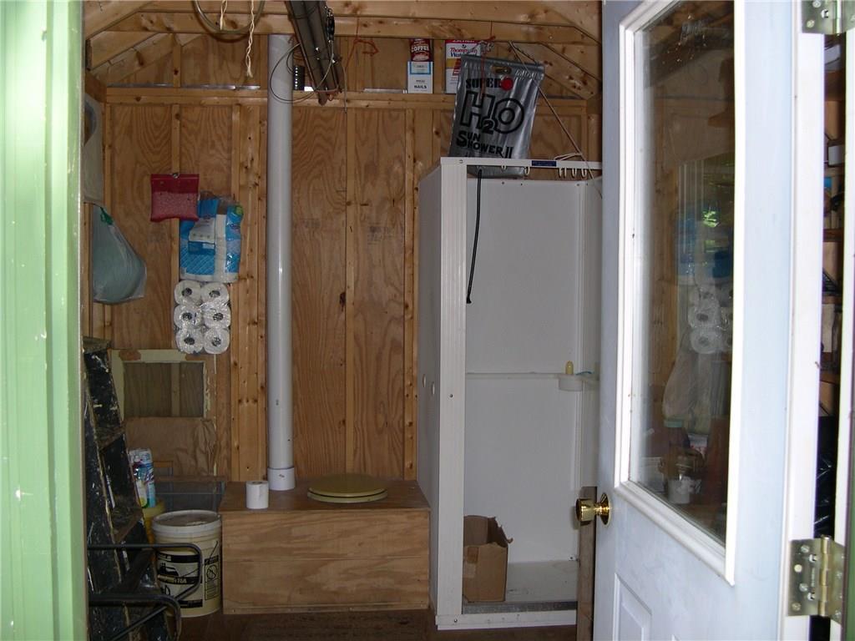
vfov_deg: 37.7
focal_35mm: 38
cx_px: 428
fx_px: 939
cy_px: 320
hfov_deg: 49.0
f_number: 2.8
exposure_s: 1/60
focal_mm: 8
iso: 100
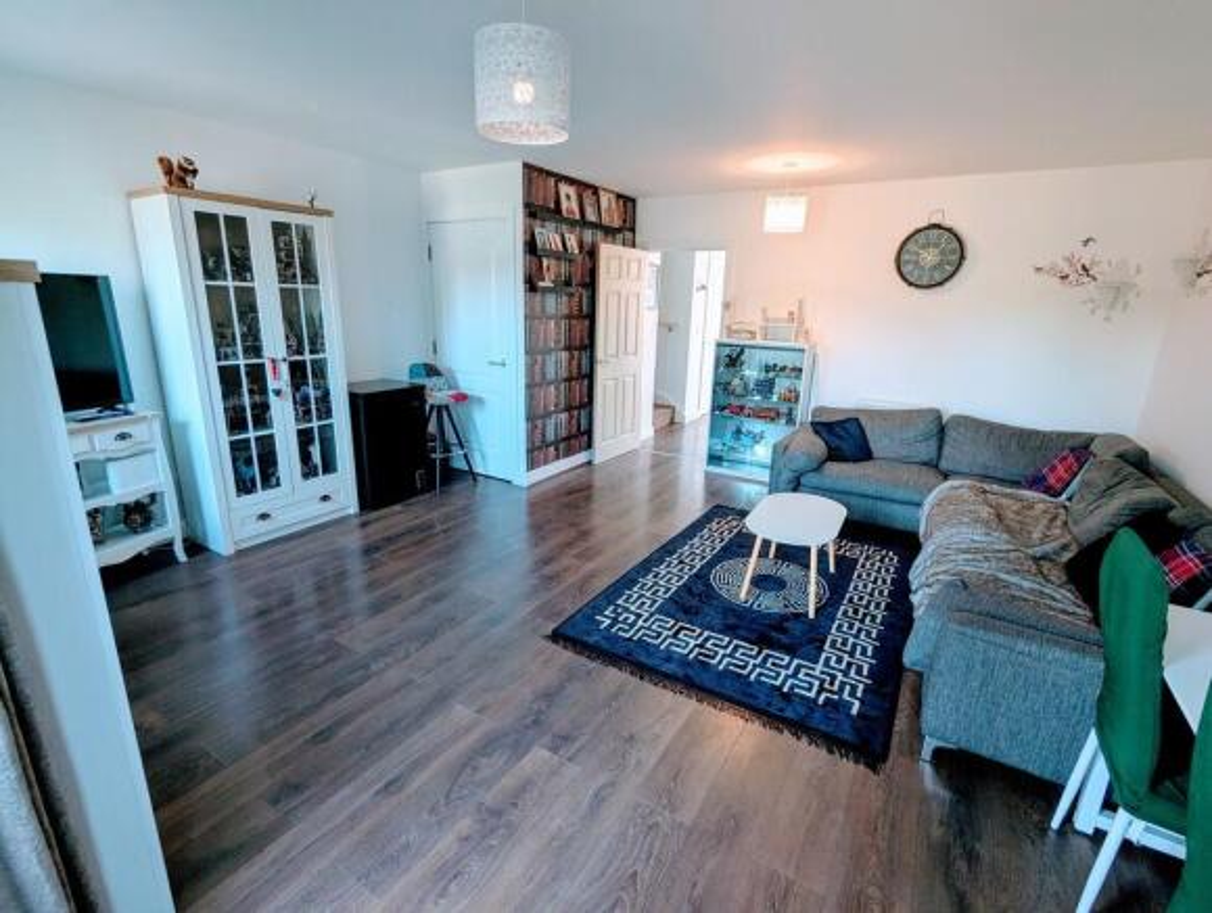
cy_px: 456
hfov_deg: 94.4
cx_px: 606
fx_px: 561
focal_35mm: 16
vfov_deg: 78.3
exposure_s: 1/23.8
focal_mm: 2.35
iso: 95
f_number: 2.2
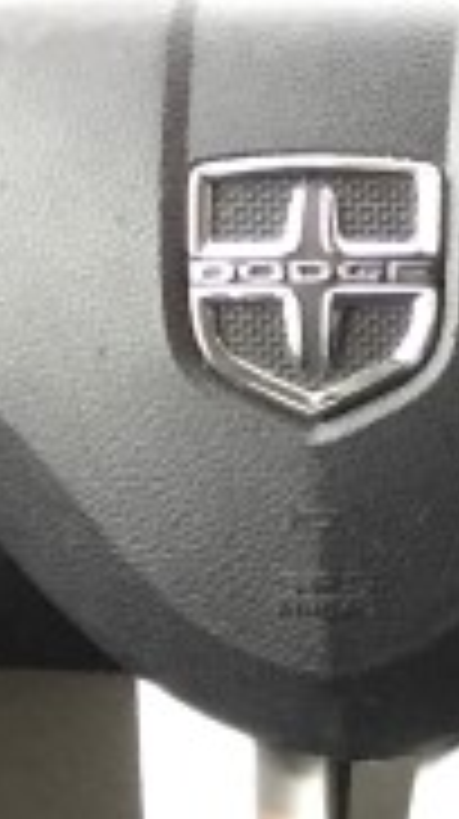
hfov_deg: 5.9
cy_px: 644
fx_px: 3862
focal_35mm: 178
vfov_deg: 12.1
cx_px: 1701
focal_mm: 4.15
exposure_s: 1/30
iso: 125
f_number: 2.2
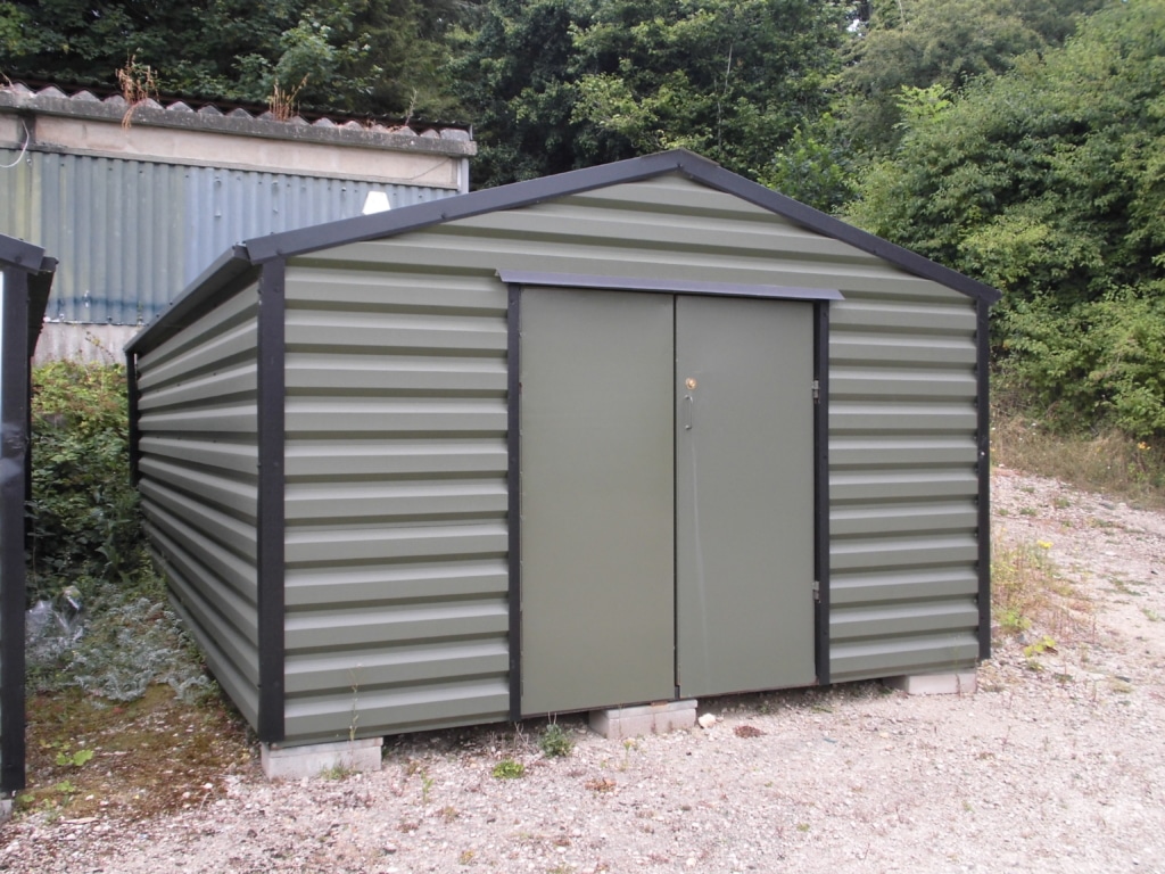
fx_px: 1111
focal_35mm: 33
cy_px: 437
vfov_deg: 42.9
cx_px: 582
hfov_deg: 55.4
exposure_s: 1/125
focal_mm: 6
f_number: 3.6
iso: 64
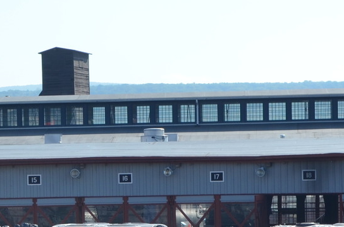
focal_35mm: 171
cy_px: 240
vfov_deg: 7.9
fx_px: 1629
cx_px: 64
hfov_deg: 12.0
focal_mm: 31
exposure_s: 1/250
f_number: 8
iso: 140
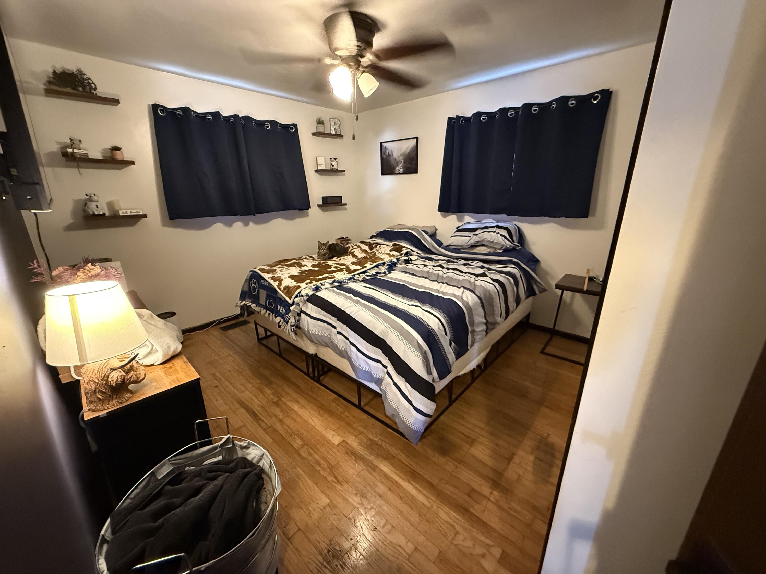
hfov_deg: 102.1
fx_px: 310
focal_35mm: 14
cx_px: 383
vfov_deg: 85.7
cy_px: 287
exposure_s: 1/40
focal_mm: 2.22
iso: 1000
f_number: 2.2
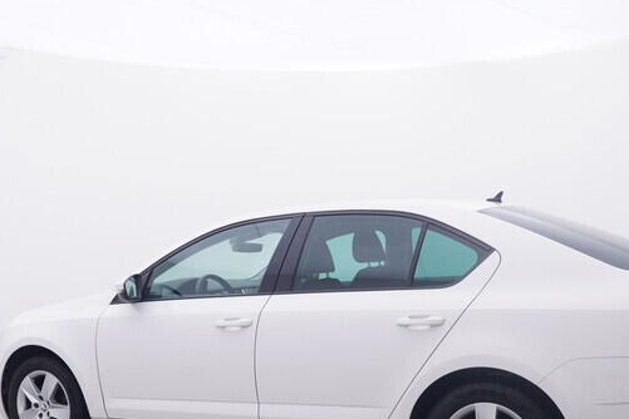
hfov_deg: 42.7
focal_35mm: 46
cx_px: 330
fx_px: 804
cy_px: 344
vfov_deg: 28.5
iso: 200
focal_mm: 15
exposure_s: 1/80
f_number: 5
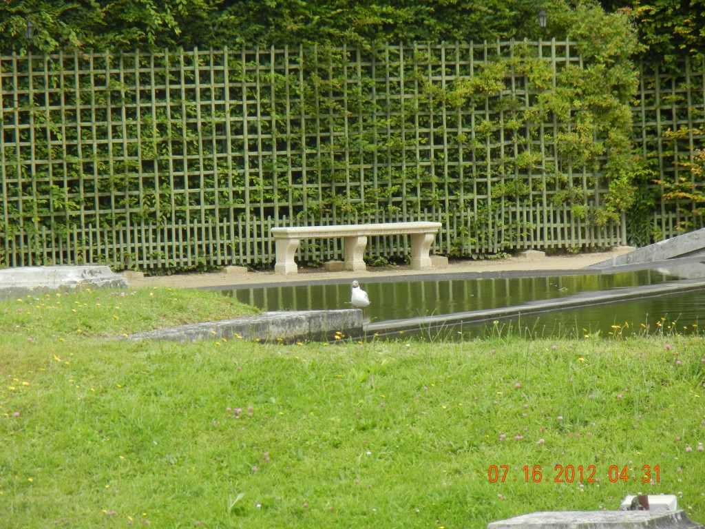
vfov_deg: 5.0
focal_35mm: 300
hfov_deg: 6.6
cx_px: 352
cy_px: 264
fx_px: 6110
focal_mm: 54
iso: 160
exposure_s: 1/273
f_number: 5.6
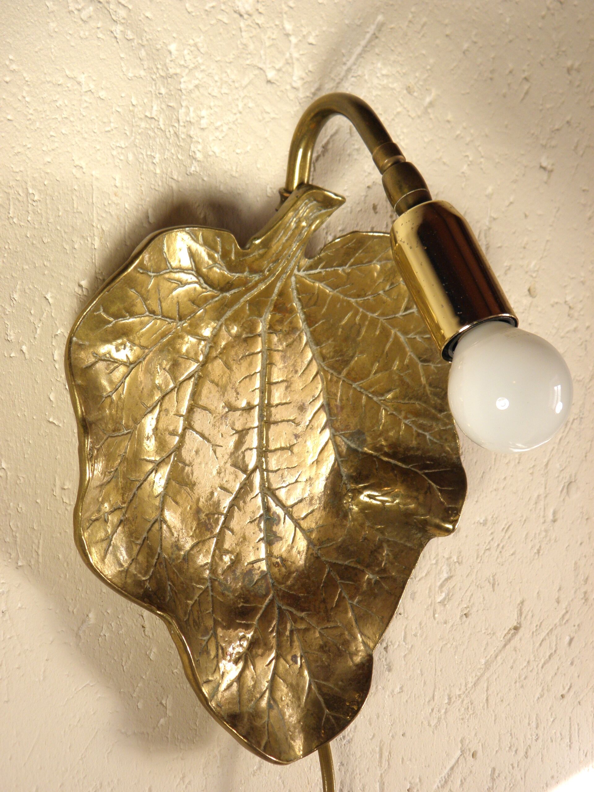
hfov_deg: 18.4
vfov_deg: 24.4
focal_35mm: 80
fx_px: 1830
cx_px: 297
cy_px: 396
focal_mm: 14.3
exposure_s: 1/60
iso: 100
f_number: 4.4
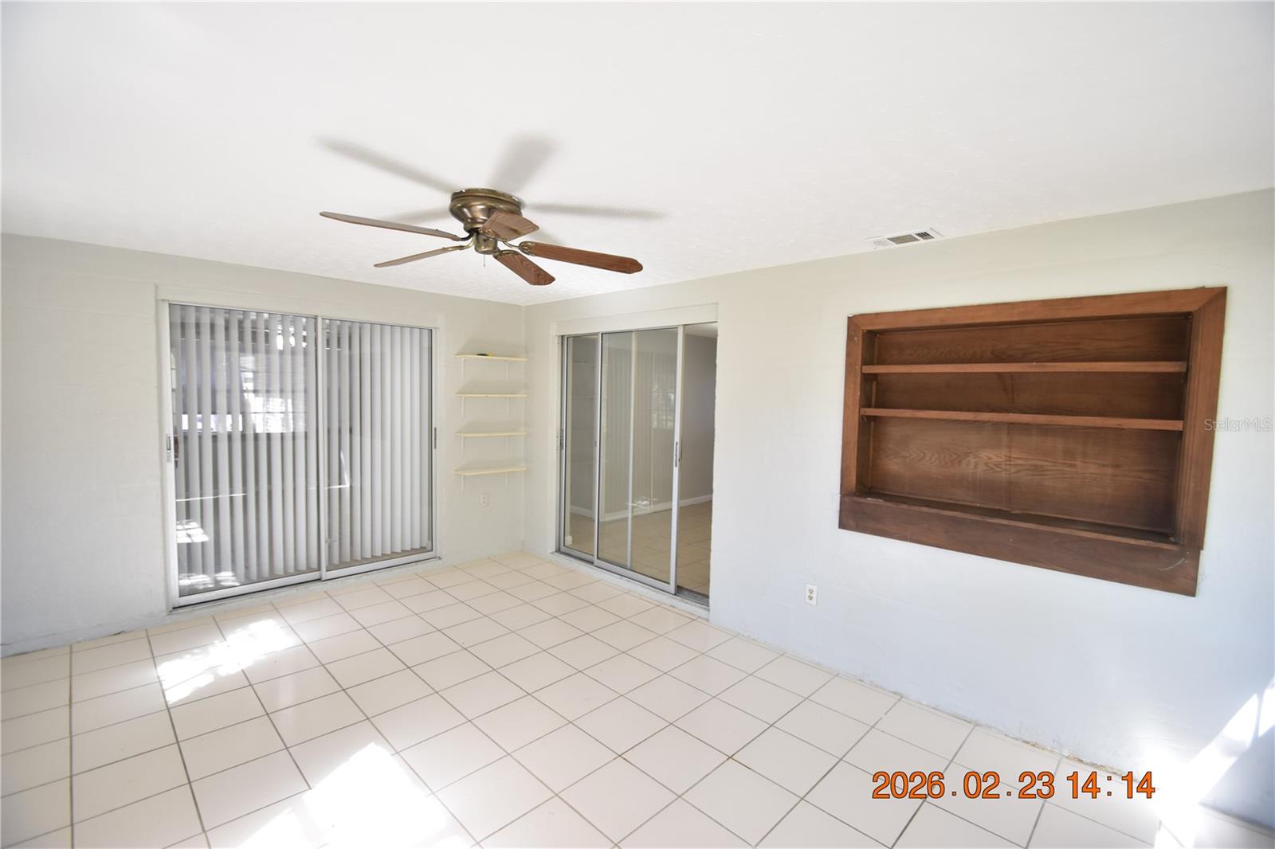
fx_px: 531
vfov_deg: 77.3
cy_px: 424
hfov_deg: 100.4
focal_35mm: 15
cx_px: 638
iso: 800
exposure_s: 1/125
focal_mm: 10
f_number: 3.5
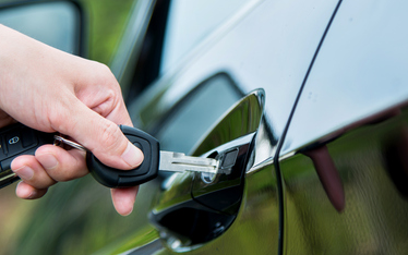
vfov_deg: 8.9
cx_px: 239
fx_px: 1646
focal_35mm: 148
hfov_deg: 14.1
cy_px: 88
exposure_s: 1/160
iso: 100
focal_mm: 75
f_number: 4
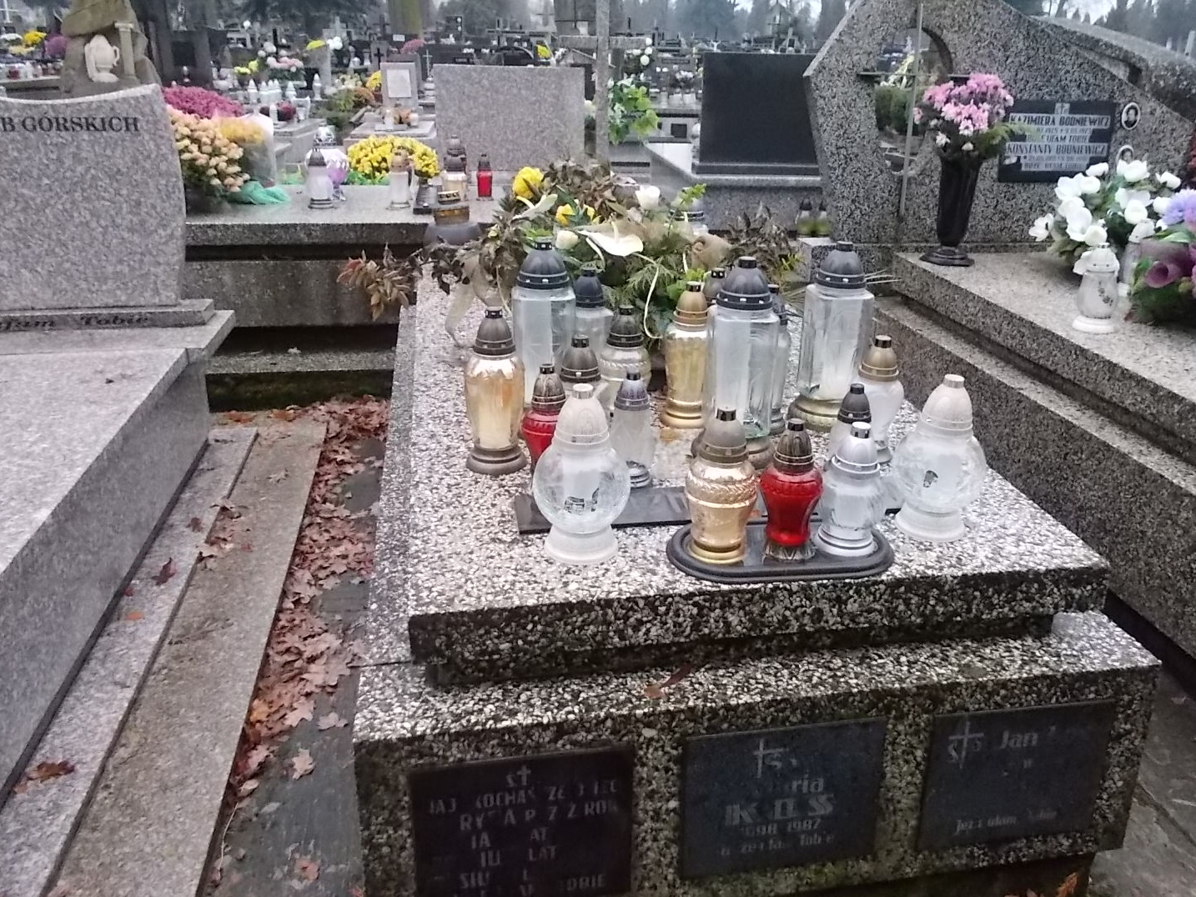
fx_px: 1002
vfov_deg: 48.2
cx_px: 645
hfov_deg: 61.6
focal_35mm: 29
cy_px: 413
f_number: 3.2
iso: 400
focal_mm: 4.6
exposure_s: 1/500
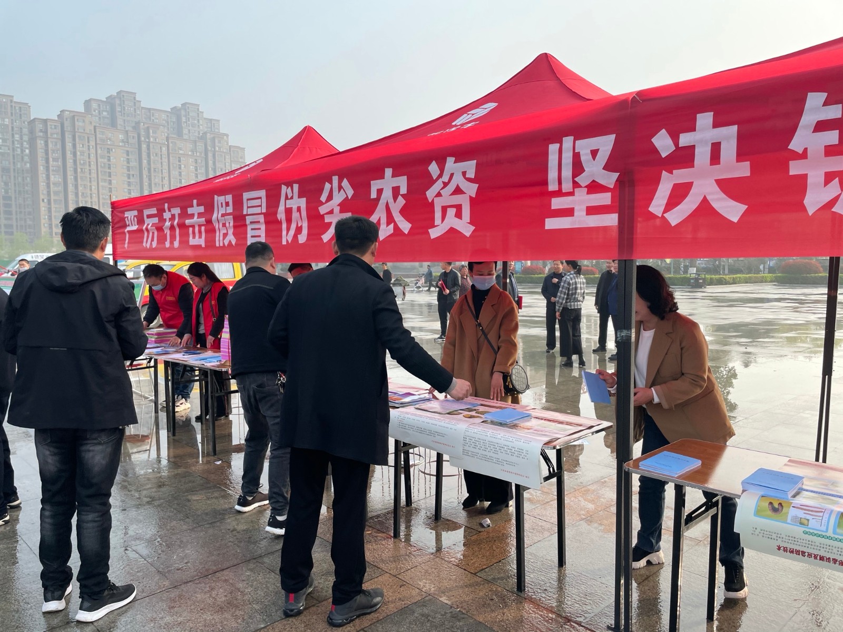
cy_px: 316
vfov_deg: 53.1
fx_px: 633
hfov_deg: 67.3
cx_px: 422
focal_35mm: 26
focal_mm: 4.2
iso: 32
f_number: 1.6
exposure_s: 1/1435
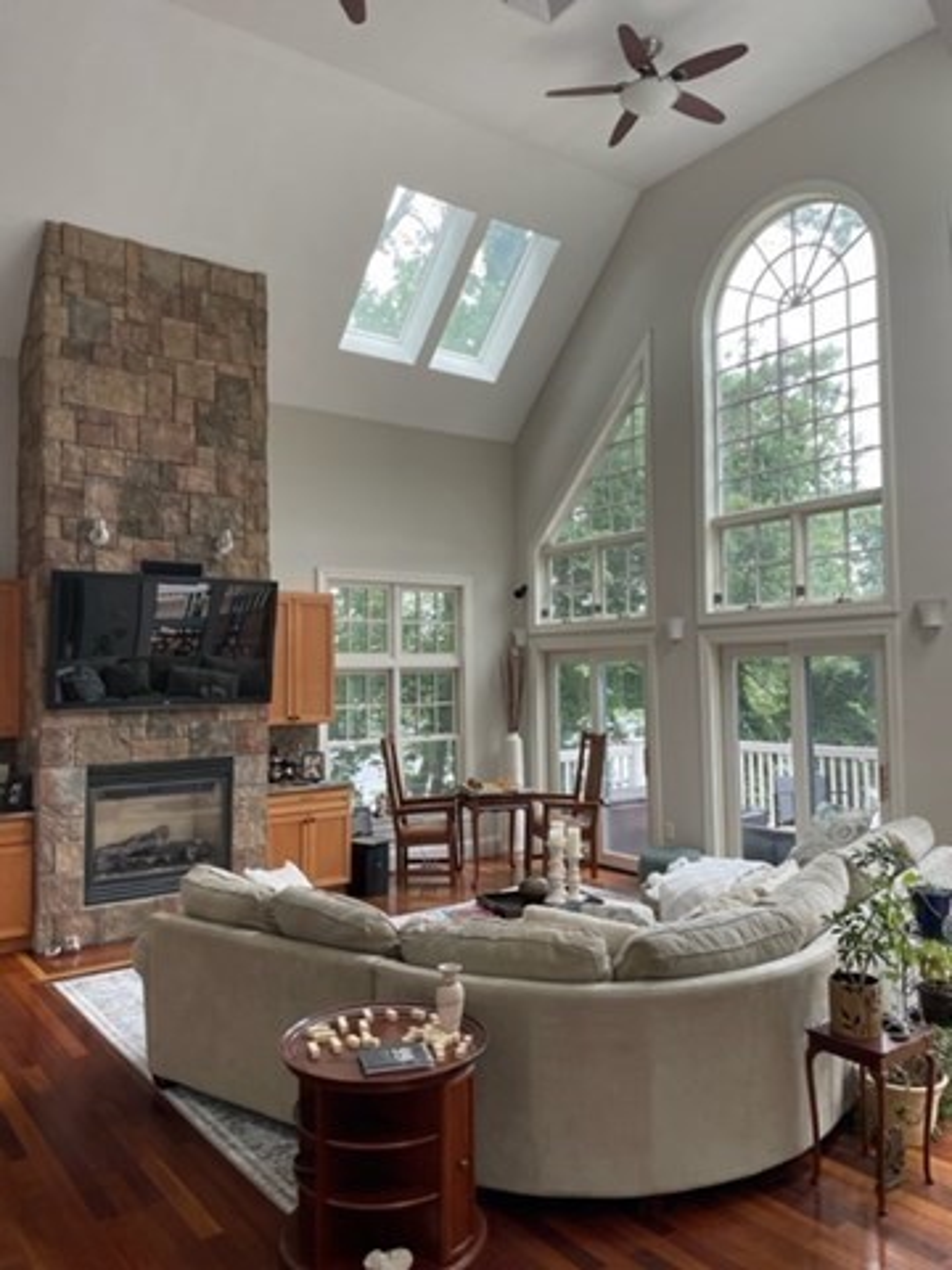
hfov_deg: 53.1
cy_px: 635
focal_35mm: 26
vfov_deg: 67.3
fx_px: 953
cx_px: 476
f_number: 1.6
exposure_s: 1/121
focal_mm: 4.2
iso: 80
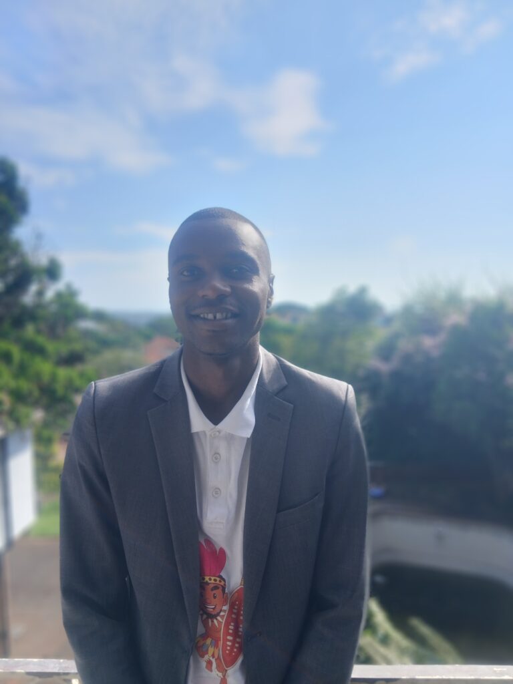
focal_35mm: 26
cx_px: 256
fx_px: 514
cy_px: 342
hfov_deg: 53.1
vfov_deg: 67.3
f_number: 1.8
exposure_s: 1/245
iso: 20
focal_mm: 3.98
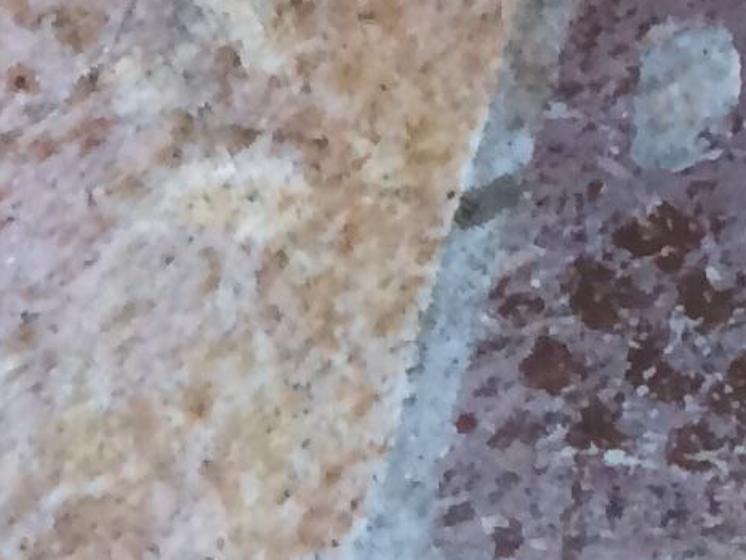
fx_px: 4377
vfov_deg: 6.6
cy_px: -1189
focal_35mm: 203
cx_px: 2454
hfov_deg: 8.0
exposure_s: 1/33
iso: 40
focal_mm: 4.15
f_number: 2.2
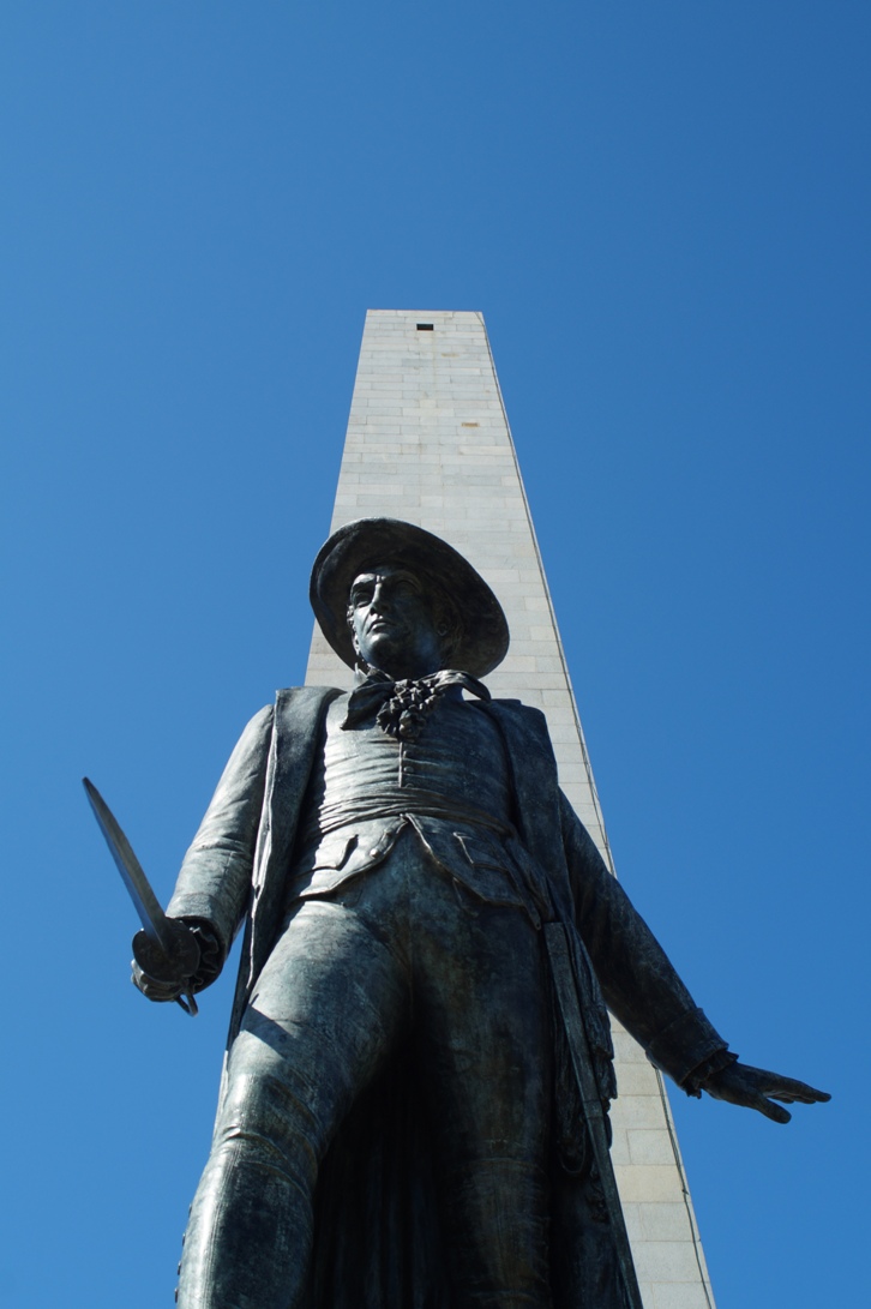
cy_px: 654
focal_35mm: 42
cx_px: 436
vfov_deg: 46.4
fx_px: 1526
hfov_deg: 31.9
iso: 100
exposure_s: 1/200
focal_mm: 28
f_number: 7.1
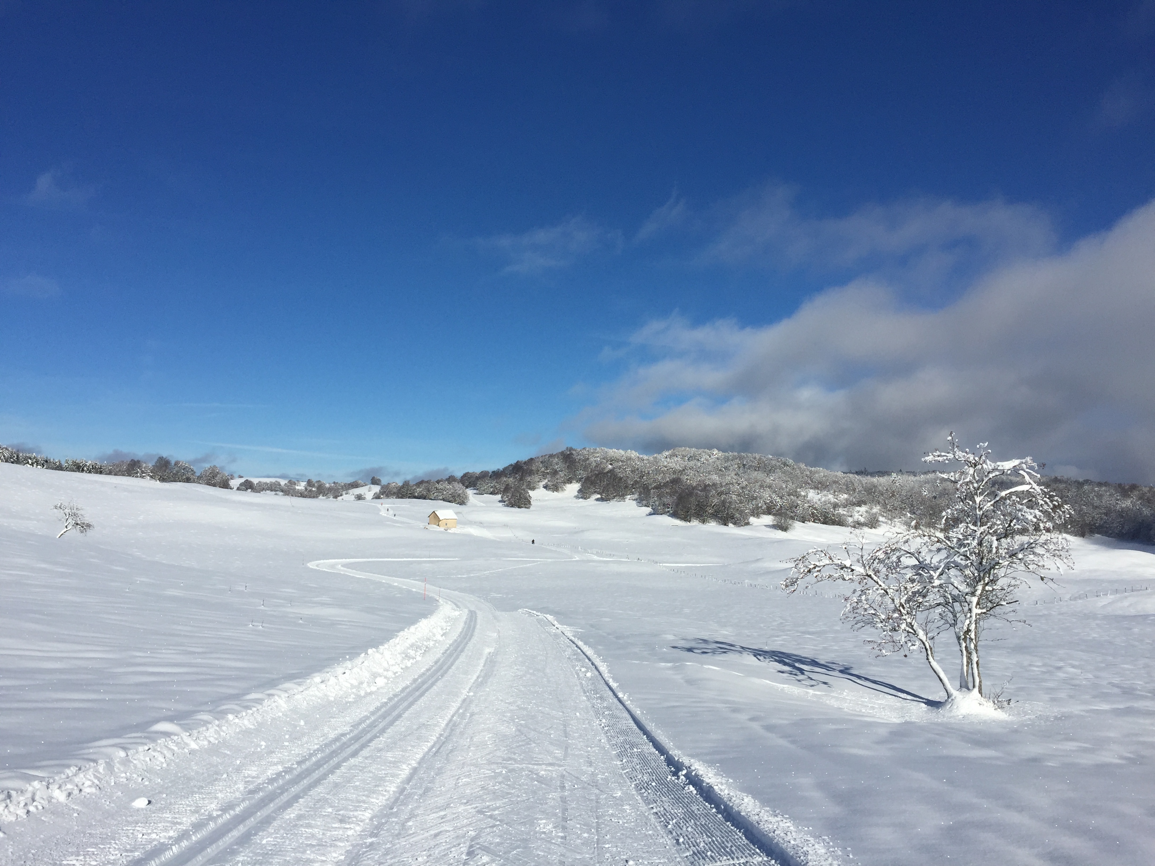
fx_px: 968
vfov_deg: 48.2
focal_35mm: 29
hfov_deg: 61.7
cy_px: 433
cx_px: 578
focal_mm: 4.15
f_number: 2.2
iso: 32
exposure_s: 1/6623
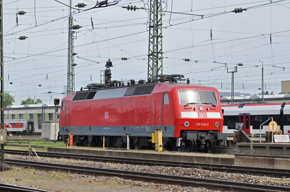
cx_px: 145
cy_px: 96
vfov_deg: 13.0
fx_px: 845
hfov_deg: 19.5
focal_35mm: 105
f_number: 4.5
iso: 200
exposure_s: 1/1000
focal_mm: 70
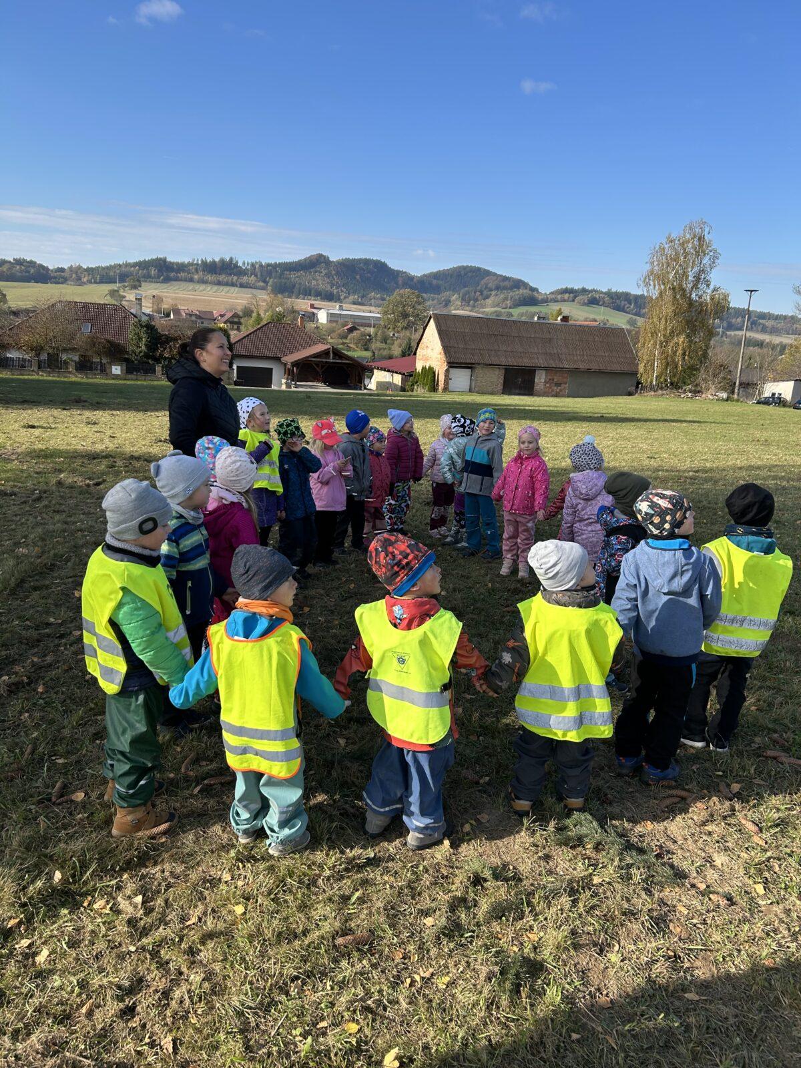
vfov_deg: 67.3
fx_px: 802
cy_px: 534
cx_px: 400
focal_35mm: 26
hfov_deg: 53.1
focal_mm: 5.7
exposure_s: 1/2252
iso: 50
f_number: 1.5
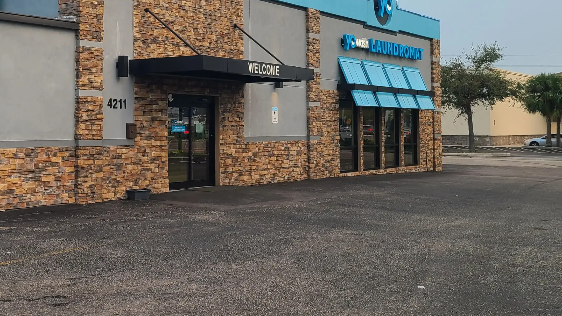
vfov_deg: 24.6
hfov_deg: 41.4
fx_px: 715
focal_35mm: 48
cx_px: 126
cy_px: 75
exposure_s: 1/233
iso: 40
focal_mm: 5.4
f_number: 1.8
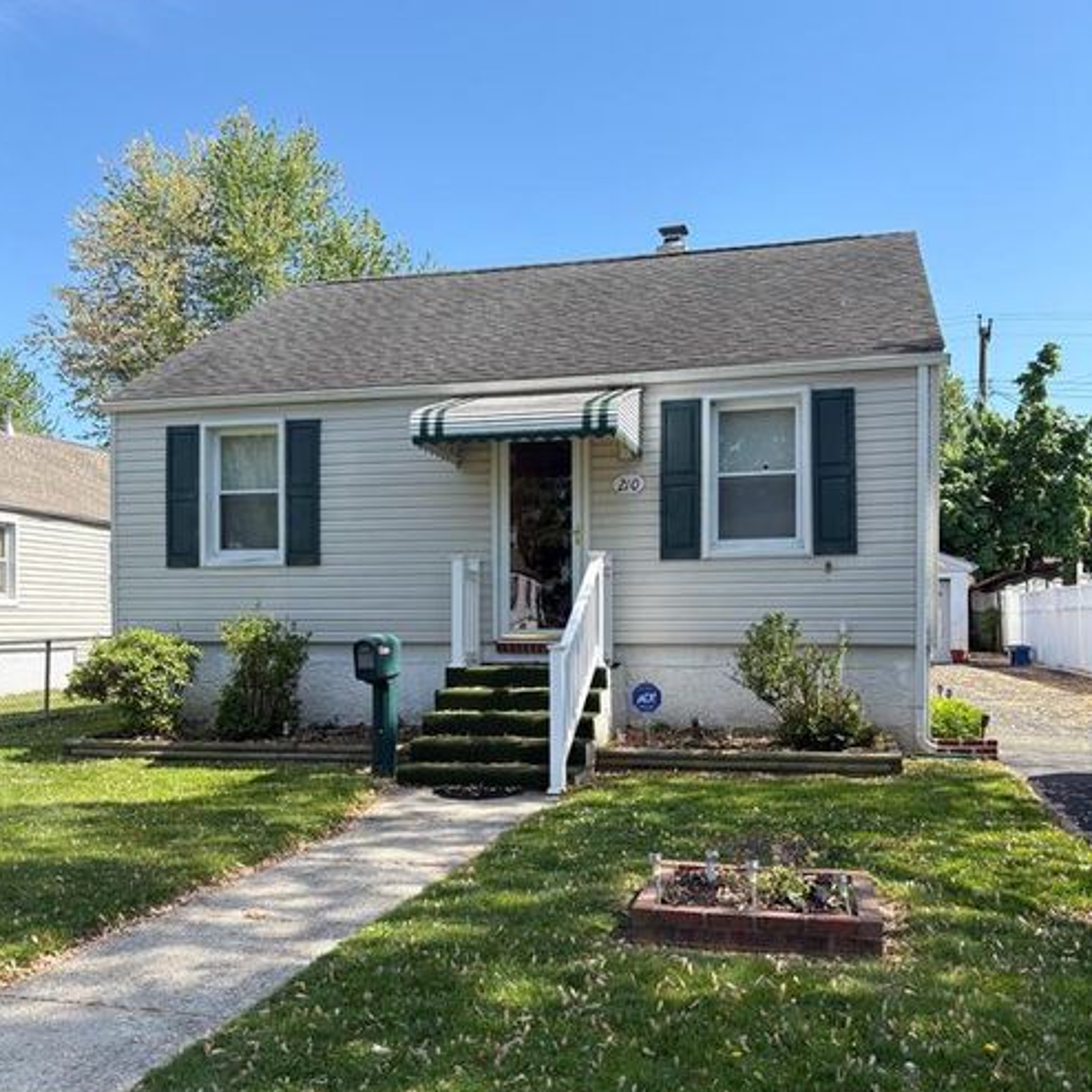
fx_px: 1106
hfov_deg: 52.5
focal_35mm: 31
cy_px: 613
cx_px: 544
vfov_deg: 52.4
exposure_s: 1/1587
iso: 50
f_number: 1.6
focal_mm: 5.96
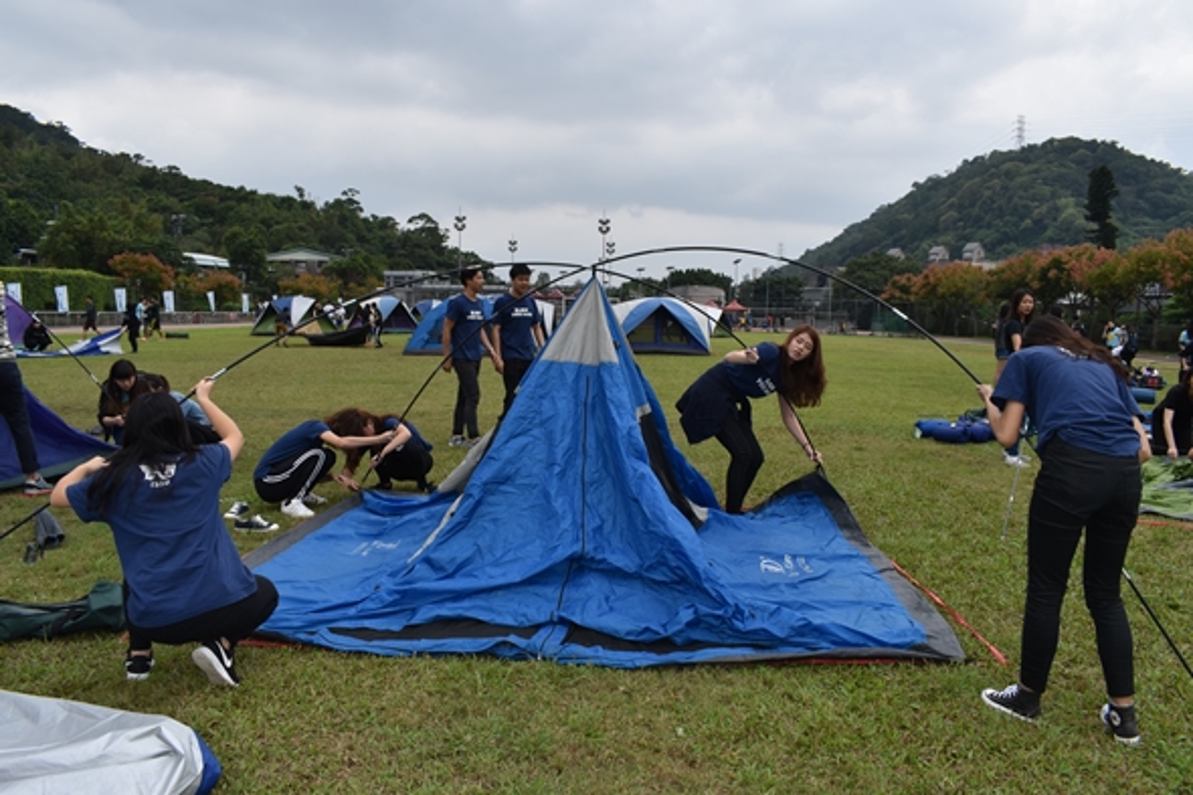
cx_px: 596
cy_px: 398
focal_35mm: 27
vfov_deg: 47.9
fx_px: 894
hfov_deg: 67.4
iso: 100
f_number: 9
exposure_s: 1/200
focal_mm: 18
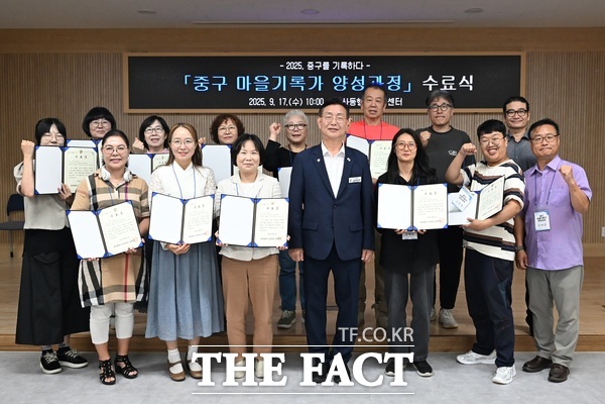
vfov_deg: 40.0
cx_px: 302
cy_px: 202
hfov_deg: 57.2
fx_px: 555
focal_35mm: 33
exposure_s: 1/100
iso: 3200
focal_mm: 33
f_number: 5.6
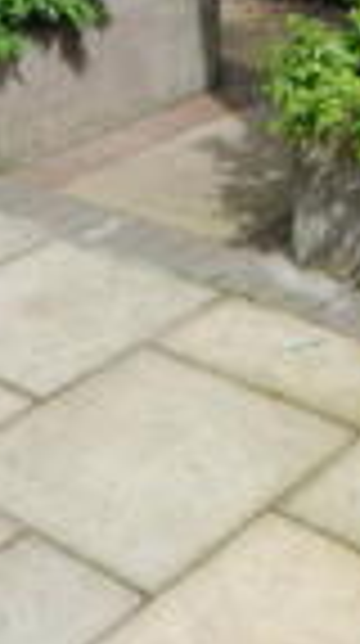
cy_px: 59
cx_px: 320
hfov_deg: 15.5
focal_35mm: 77
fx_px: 1312
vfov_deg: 26.6
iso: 800
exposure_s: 1/640
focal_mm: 16
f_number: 13
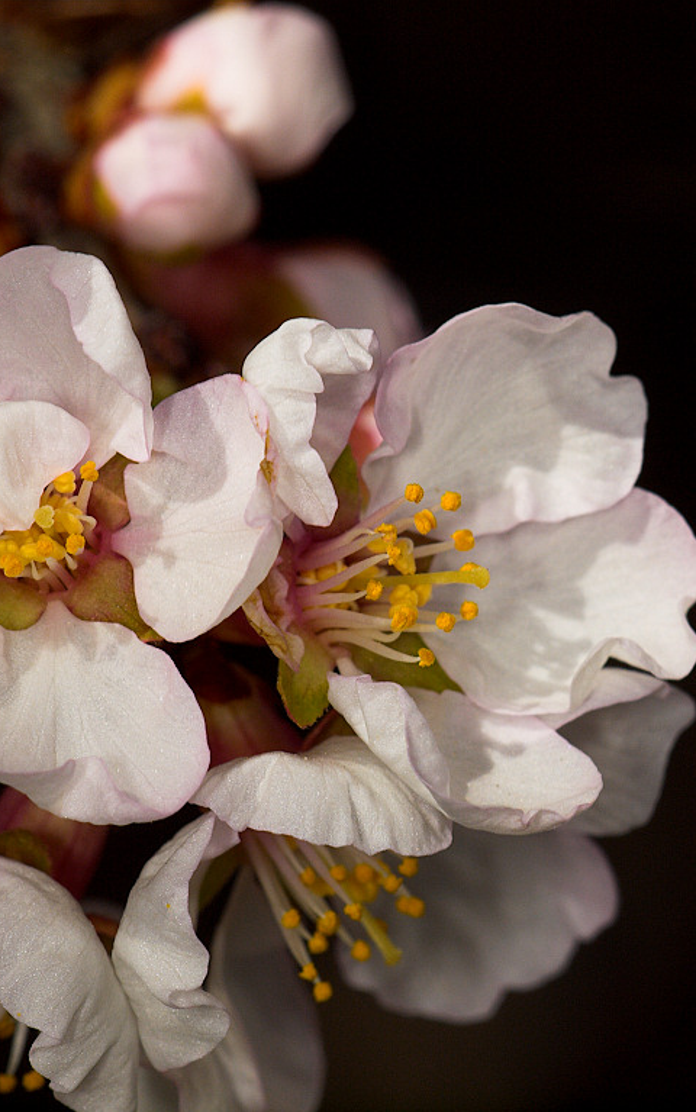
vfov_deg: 4.9
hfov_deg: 3.1
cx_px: 432
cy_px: 557
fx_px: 12886
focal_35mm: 425
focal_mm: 150
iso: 200
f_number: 11
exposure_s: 1/250
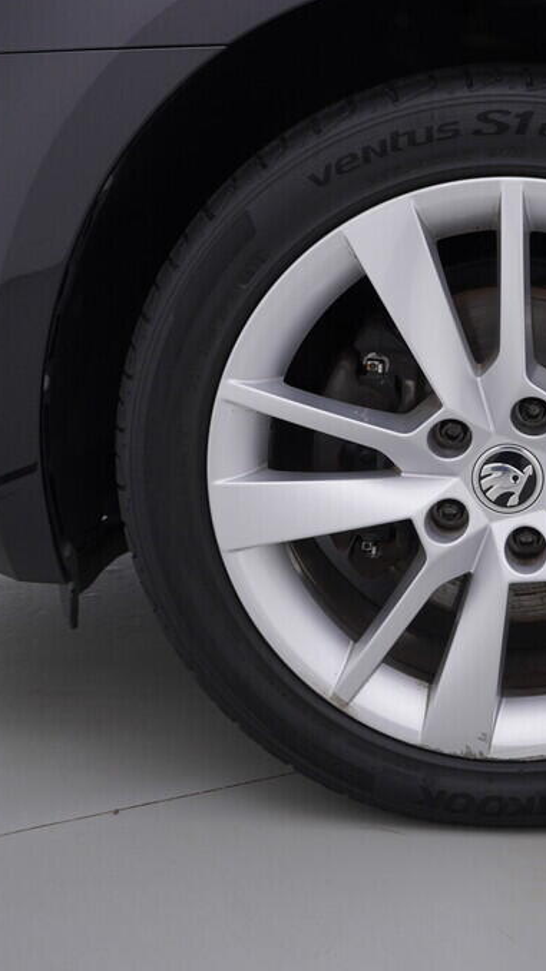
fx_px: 1468
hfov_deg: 20.7
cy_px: 486
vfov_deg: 36.6
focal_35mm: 57
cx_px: 486
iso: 125
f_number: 4
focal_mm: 24
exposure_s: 1/80
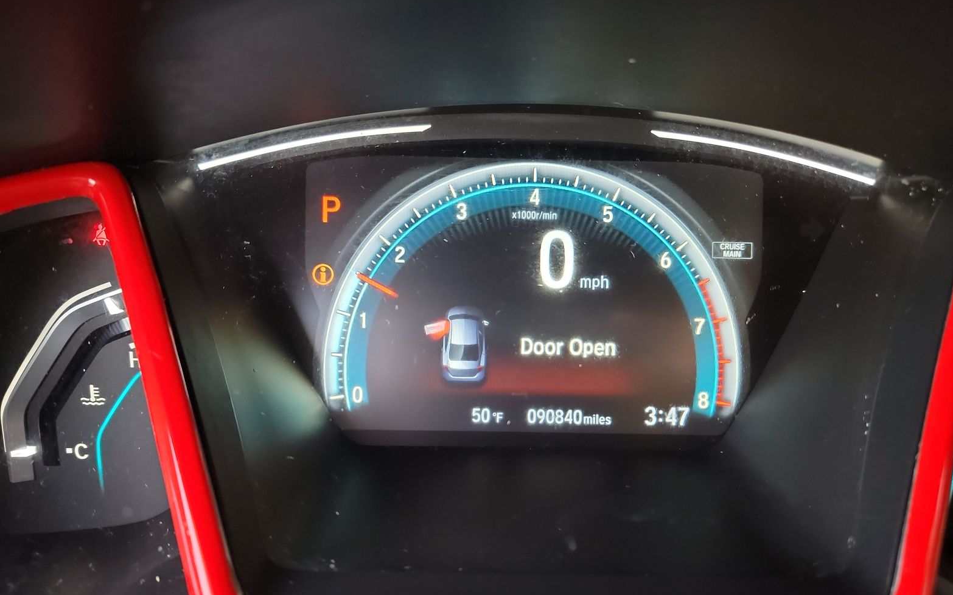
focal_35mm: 26
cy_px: 339
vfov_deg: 47.4
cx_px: 477
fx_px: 675
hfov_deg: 70.4
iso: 953
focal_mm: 6.7
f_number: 1.8
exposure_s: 1/39
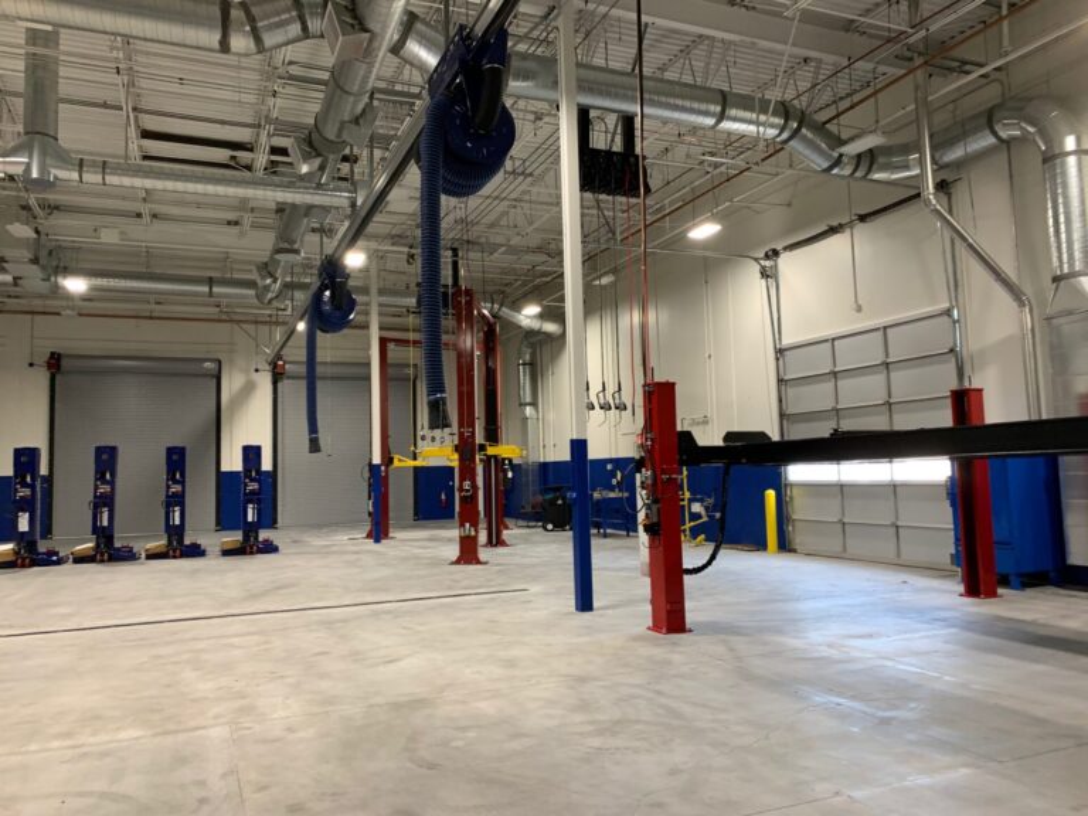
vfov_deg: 53.1
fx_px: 817
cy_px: 408
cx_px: 544
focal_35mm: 26
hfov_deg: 67.3
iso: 125
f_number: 1.8
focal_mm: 4.25
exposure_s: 1/60
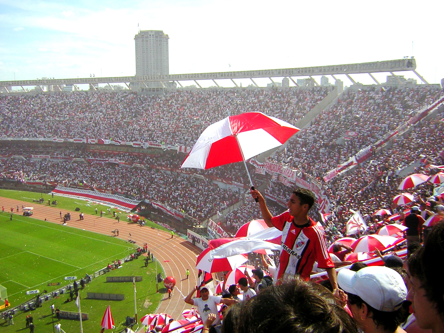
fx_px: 462
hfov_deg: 51.4
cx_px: 222
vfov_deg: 39.7
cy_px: 166
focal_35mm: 36
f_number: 5.2
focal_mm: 4.7
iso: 50
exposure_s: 1/458
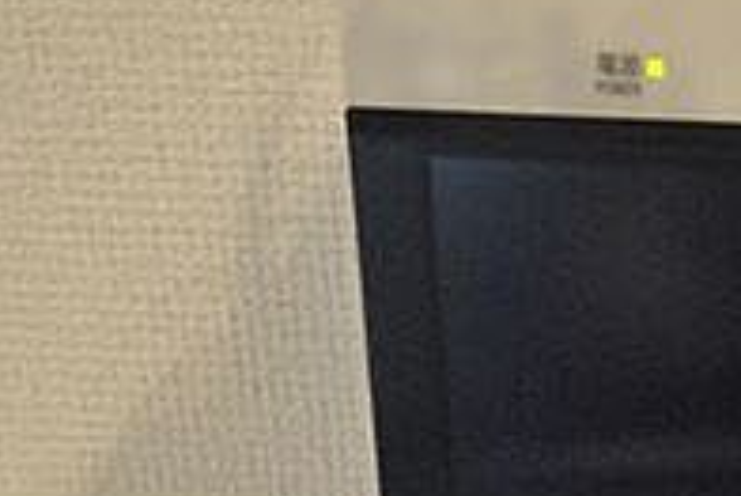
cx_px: 813
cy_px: 636
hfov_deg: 28.7
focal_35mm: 64
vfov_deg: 19.8
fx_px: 1311
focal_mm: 13
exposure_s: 1/20
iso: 1600
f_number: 5
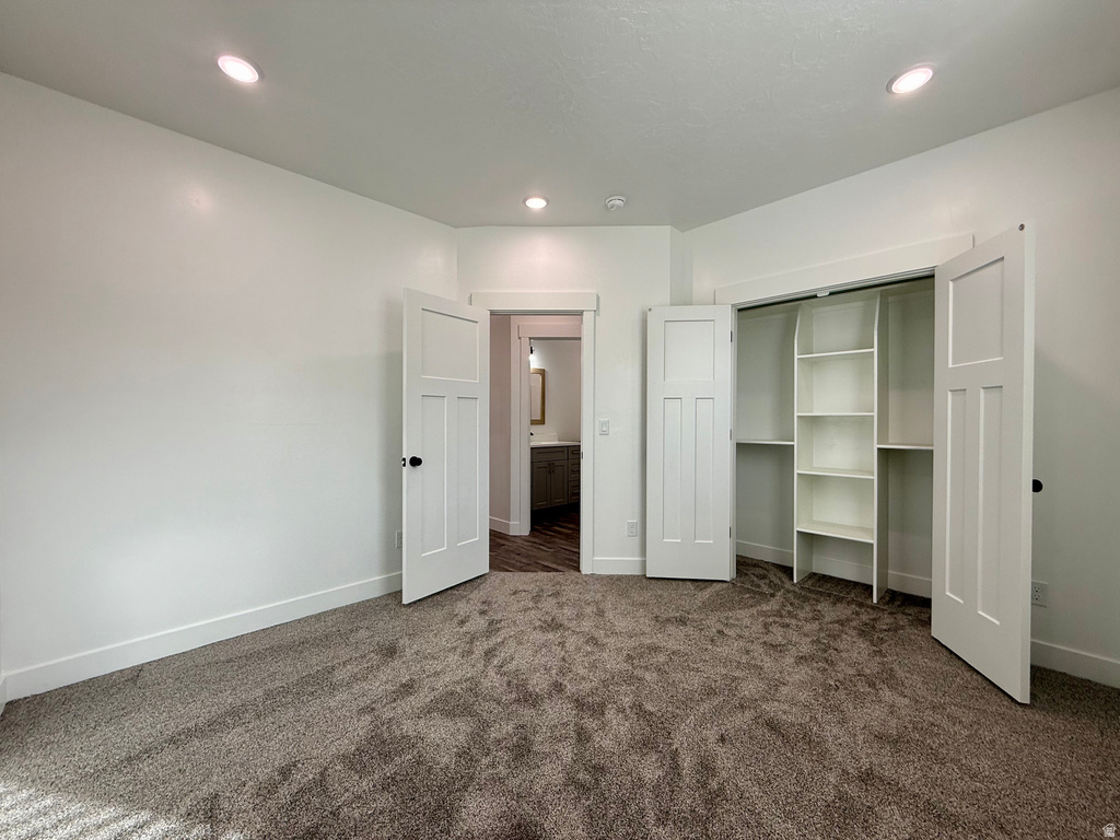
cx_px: 560
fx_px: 453
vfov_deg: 85.7
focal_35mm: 14
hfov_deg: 102.1
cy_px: 420
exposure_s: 1/120
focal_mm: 2.22
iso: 50
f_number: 2.2
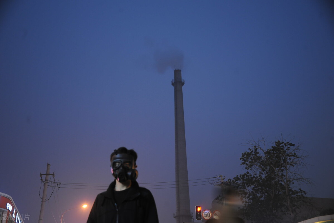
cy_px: 112
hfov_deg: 43.6
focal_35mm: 45
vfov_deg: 29.9
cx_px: 167
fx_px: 418
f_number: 4.2
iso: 800
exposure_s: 1/6
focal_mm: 45
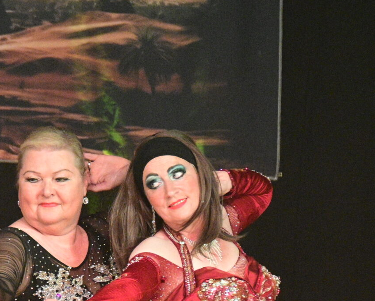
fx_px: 6366
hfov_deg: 3.4
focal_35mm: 573
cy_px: 361
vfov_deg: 2.7
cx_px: -39
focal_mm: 135
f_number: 2.8
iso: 5600
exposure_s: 1/400
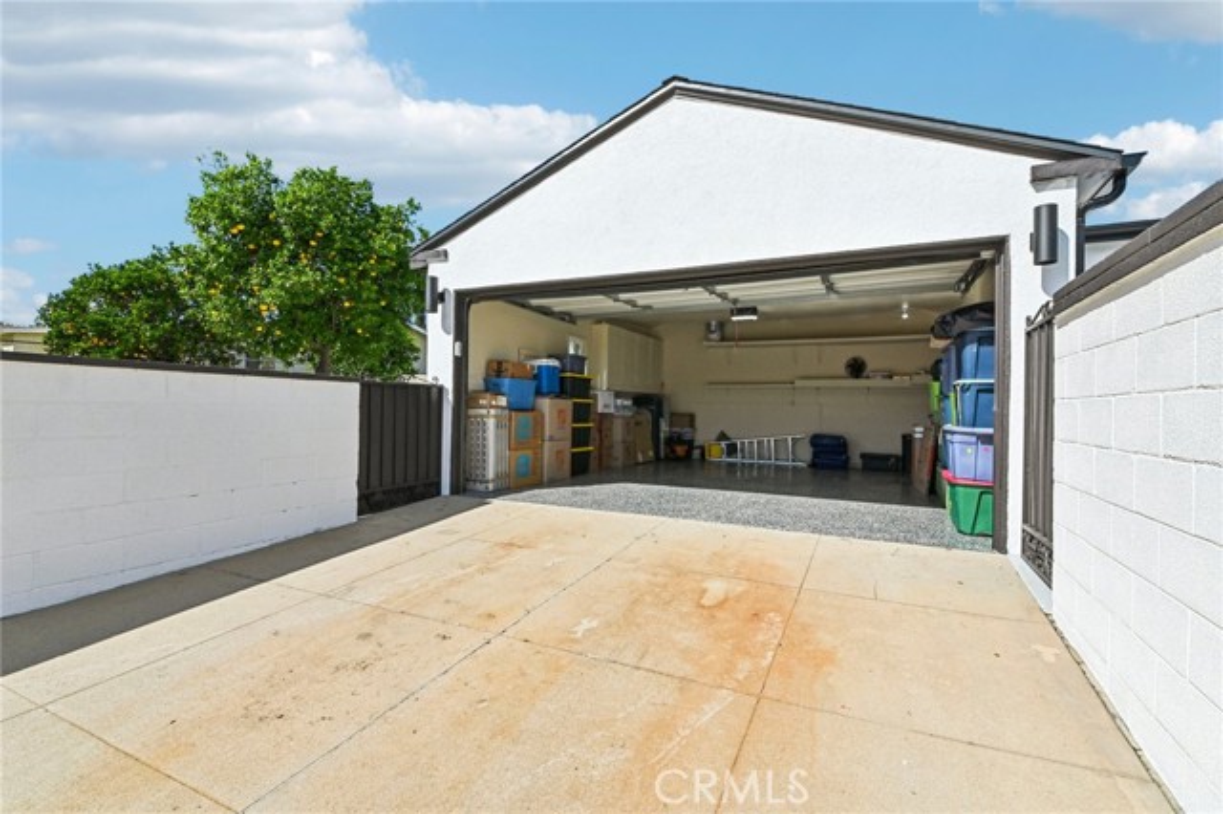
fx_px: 543
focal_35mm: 16
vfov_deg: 73.7
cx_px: 612
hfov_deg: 96.8
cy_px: 407
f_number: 25
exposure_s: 1/100
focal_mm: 16
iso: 250
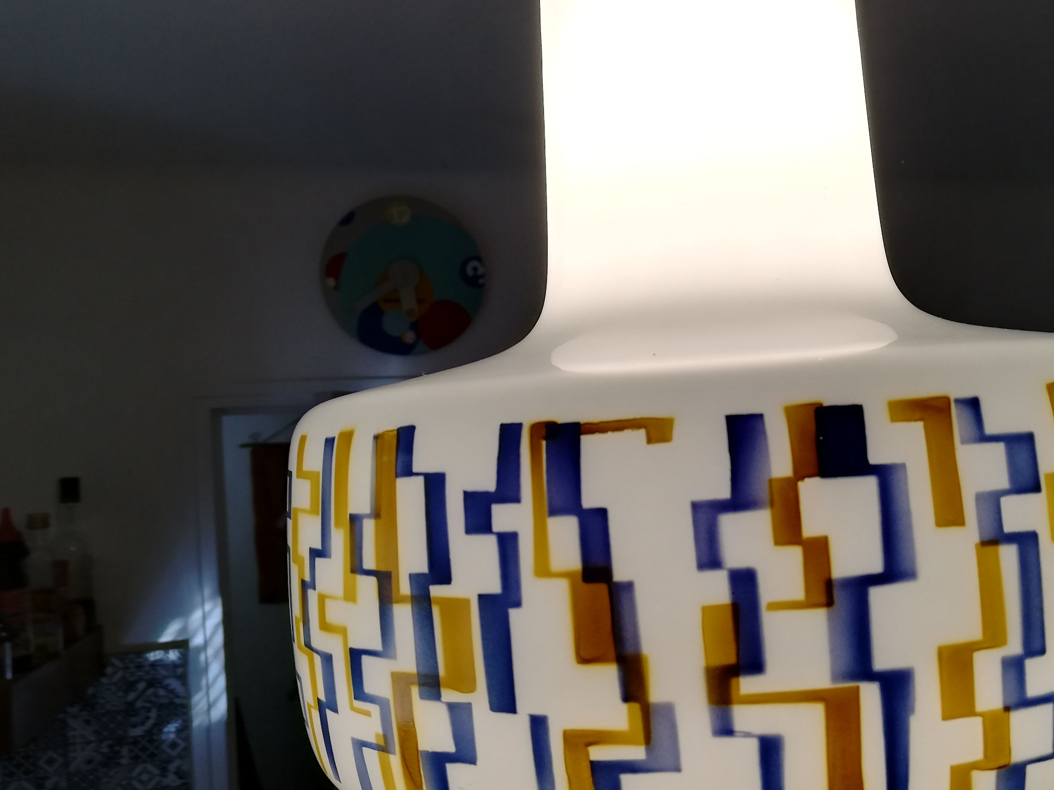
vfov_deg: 41.8
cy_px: 416
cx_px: 668
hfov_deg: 53.3
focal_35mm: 34
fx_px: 1035
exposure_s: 1/100
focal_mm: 3.81
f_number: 2.2
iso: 64
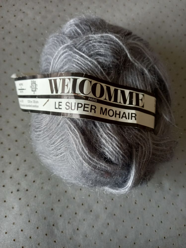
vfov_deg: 69.4
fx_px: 179
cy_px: 124
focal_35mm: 25
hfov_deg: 54.9
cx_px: 93
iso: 160
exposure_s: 1/30
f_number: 2
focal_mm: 4.6
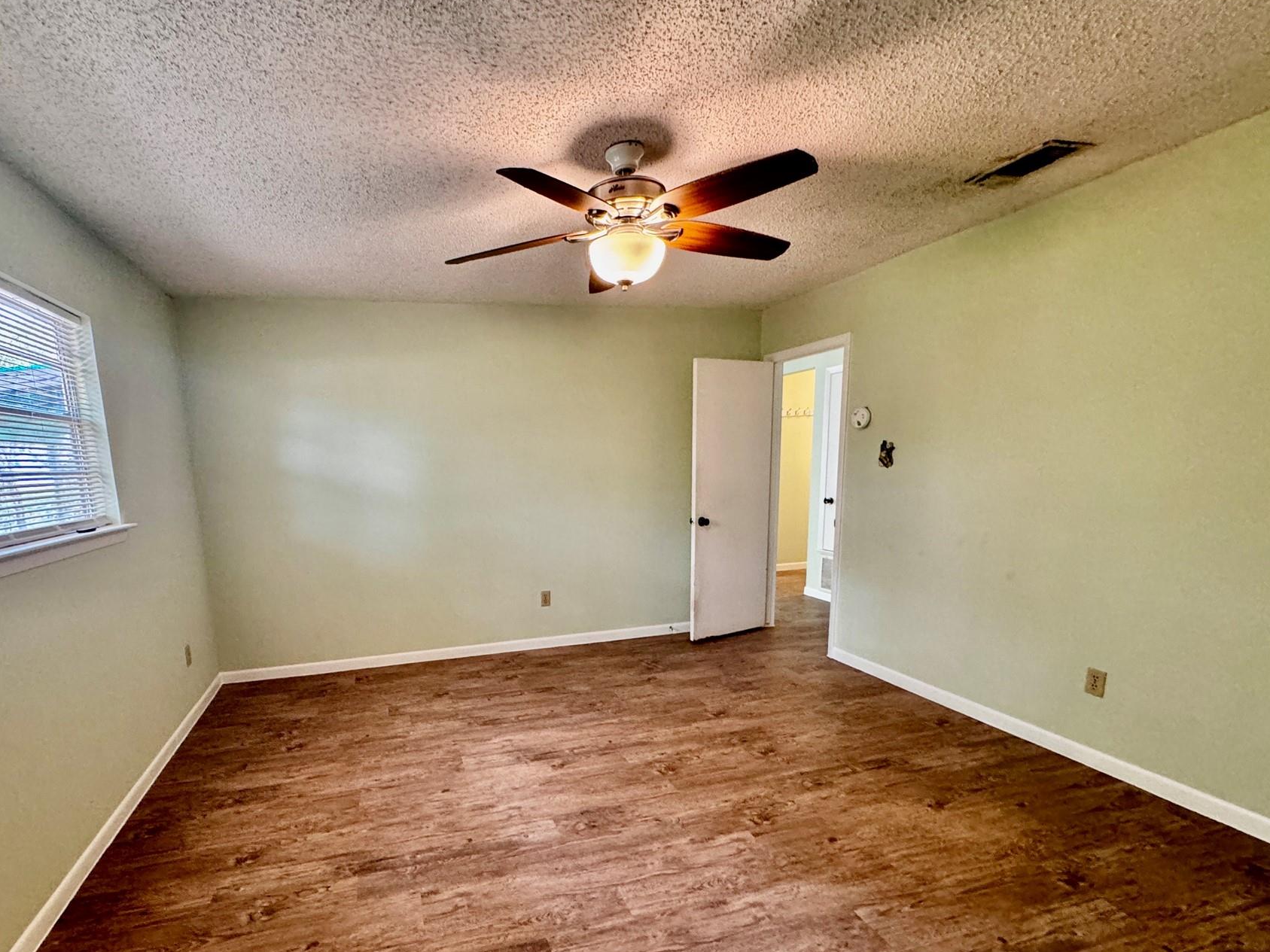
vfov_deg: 73.9
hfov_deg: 90.2
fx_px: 624
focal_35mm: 17
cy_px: 570
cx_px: 529
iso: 400
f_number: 2.2
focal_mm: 2.22
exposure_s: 1/60
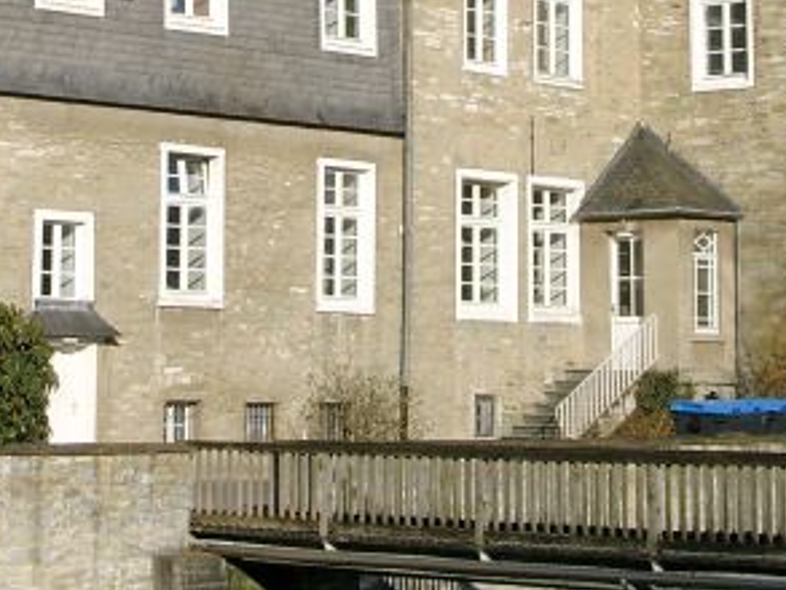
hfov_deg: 16.0
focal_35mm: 123
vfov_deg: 11.8
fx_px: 2794
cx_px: 225
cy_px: -86
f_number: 5.6
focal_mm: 9.29
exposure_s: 1/493
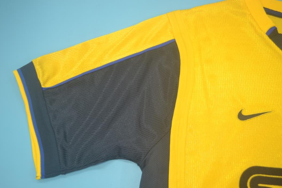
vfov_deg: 38.9
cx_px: 144
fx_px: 266
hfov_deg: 55.8
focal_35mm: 34
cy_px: 95
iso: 200
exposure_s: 1/100
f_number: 3.8
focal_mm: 22
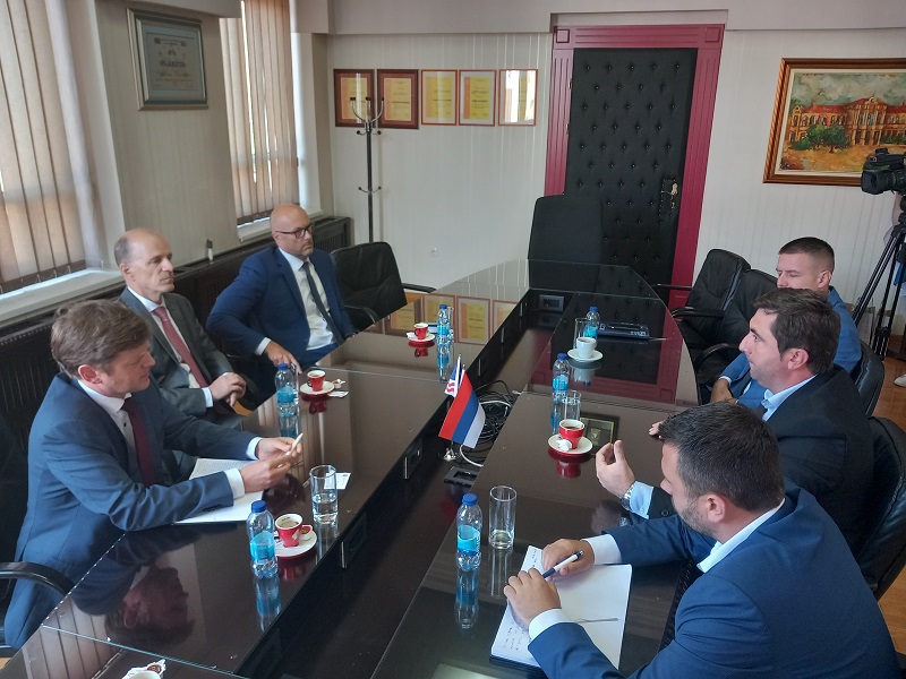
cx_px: 453
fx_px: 707
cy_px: 340
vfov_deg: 51.4
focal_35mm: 27
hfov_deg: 65.3
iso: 160
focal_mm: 4
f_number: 1.8
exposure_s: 1/33
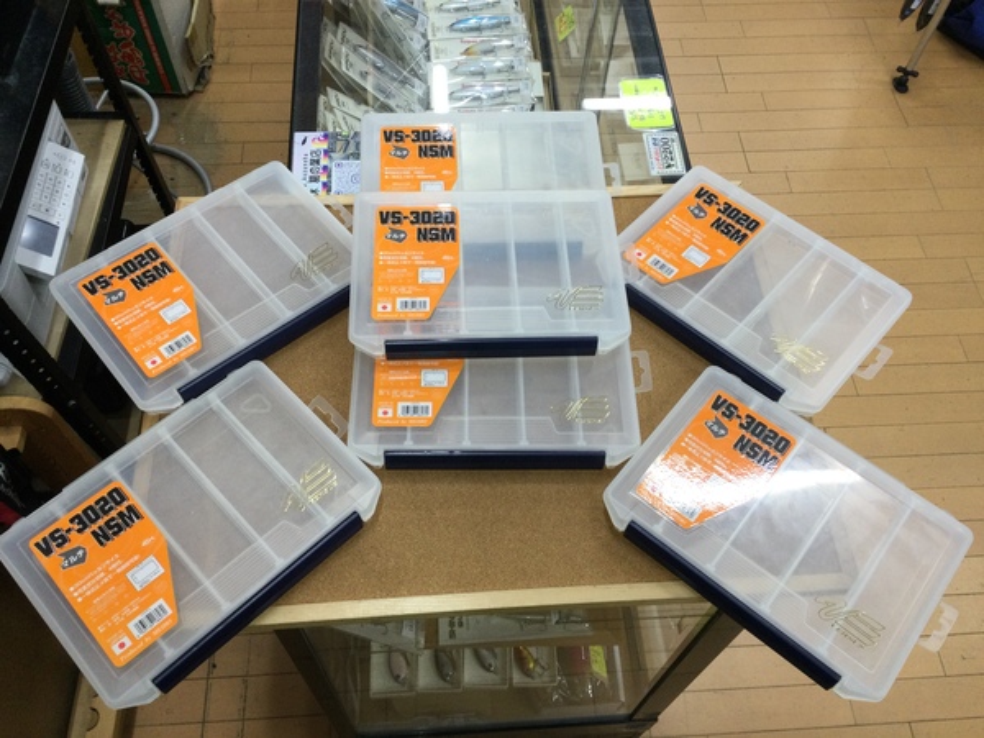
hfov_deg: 58.4
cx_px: 492
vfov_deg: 45.4
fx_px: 881
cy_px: 369
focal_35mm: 31
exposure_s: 1/30
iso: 25
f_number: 2.4
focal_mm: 3.3
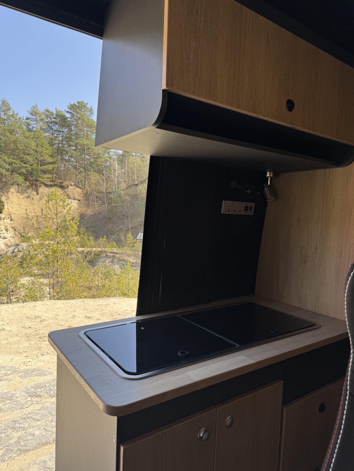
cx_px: 177
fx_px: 327
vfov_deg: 71.6
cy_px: 236
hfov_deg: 56.8
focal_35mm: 24
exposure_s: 1/671
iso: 80
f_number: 1.78
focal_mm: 6.76
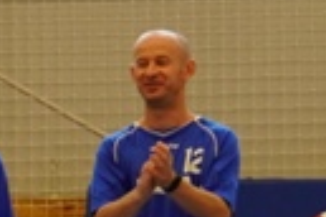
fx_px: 4337
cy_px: 184
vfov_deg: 2.9
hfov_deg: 4.2
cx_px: -461
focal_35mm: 479
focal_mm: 50
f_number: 5.6
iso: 400
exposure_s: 1/80
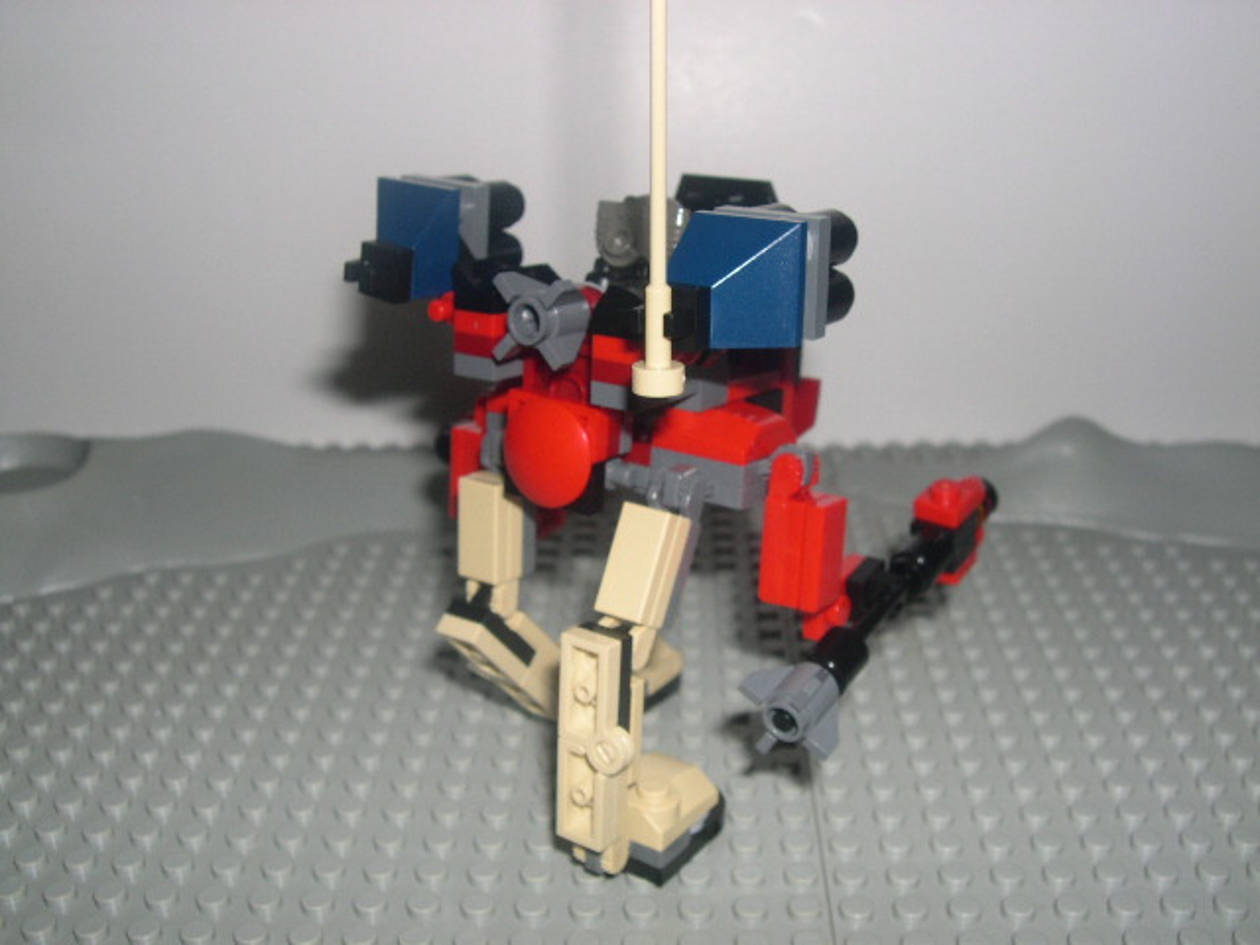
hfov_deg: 49.0
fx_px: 1383
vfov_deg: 37.7
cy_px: 472
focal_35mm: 38
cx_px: 630
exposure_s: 1/60
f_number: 7.6
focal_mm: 8
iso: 100
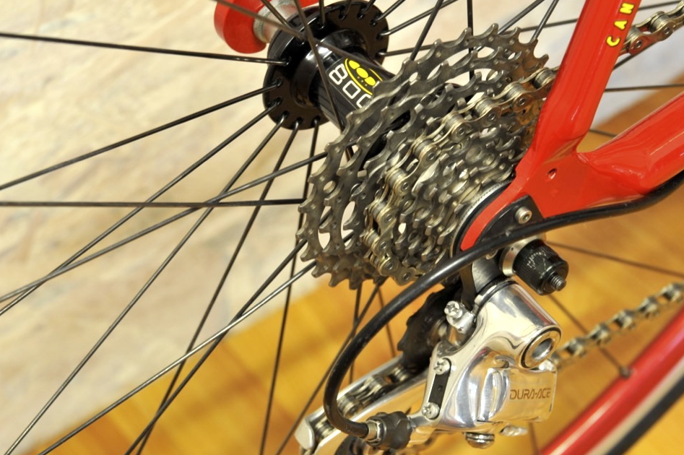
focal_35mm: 133
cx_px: 380
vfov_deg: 10.3
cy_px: 233
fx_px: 2525
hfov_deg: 15.4
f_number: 11
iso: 800
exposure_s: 1/1.3
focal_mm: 105
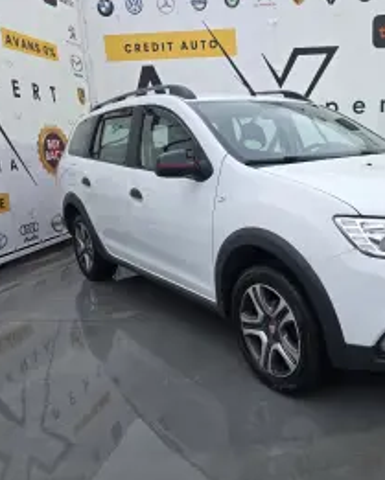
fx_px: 441
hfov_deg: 45.2
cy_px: 243
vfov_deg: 57.2
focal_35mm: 31
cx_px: 297
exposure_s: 1/100
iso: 125
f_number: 1.7
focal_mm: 6.3
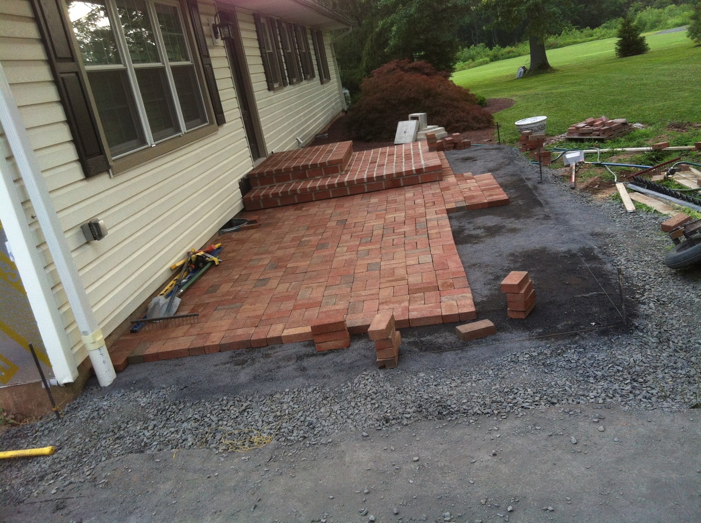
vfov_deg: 40.6
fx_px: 708
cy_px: 262
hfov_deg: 52.7
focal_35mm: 35
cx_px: 350
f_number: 2.8
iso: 125
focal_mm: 3.85
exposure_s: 1/120
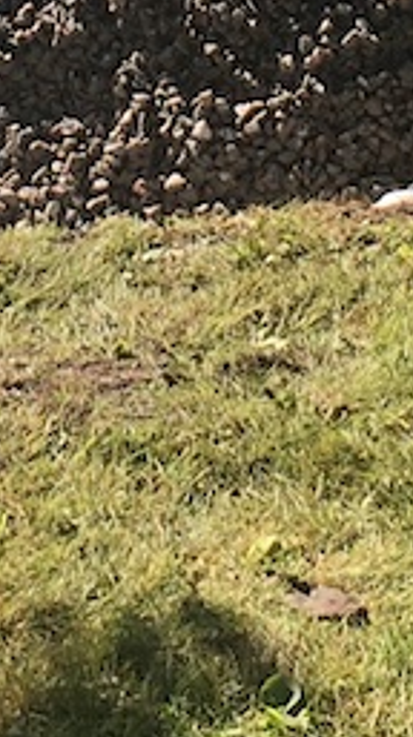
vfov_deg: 10.4
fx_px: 3847
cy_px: -516
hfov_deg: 6.1
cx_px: -34
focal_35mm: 197
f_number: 2.2
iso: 25
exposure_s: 1/712
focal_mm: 4.15
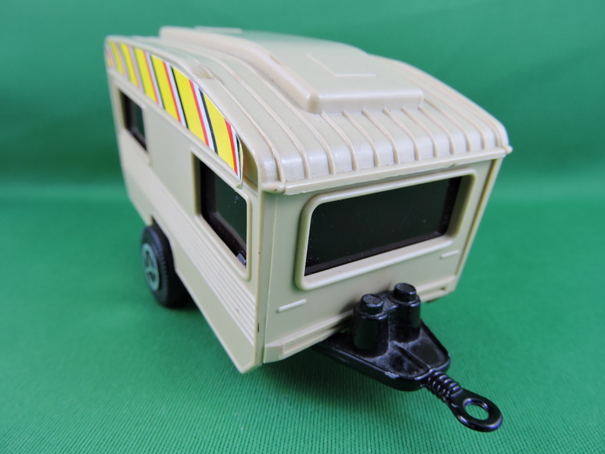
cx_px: 302
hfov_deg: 71.6
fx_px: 420
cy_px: 227
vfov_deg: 56.8
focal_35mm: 24
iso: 110
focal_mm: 4.3
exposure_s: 1/30
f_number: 3.3
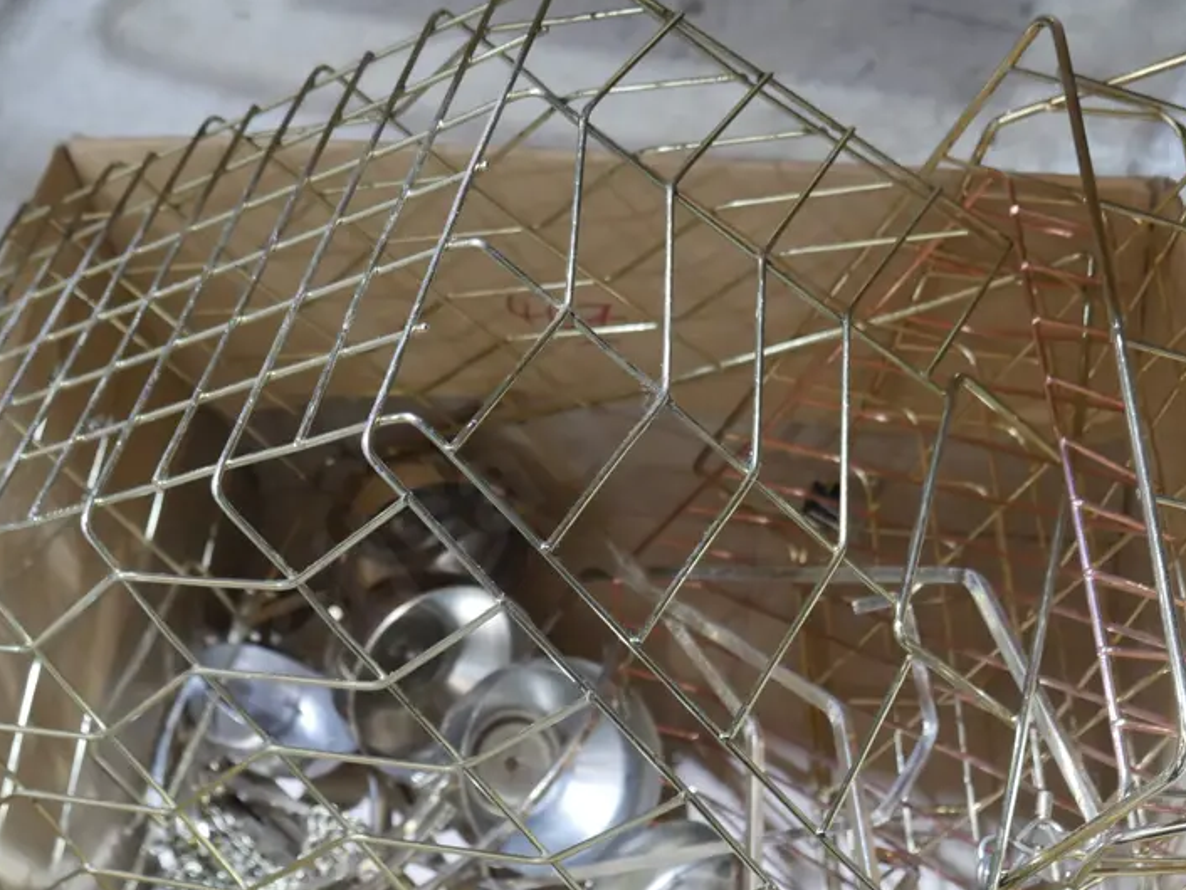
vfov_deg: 25.2
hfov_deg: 33.2
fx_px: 1988
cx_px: 578
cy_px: 427
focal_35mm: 58
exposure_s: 1/60
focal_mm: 20
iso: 1250
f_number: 4.5
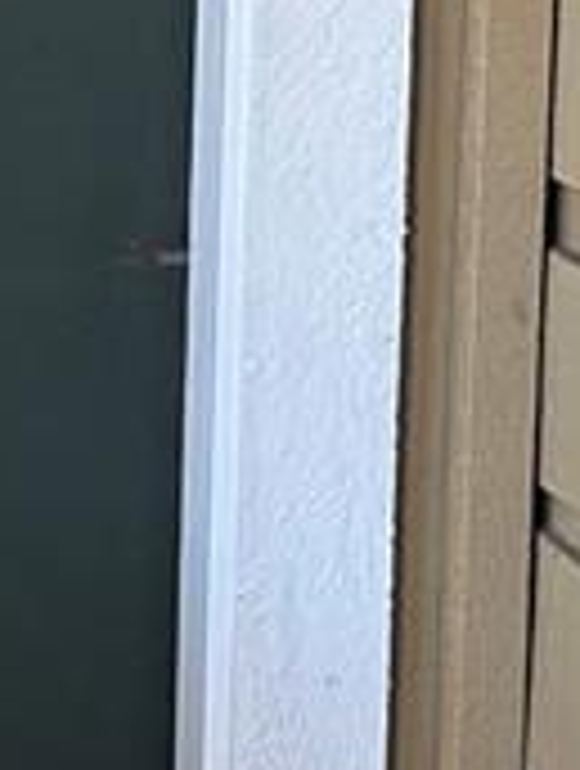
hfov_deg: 8.5
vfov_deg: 11.6
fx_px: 3739
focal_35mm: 168
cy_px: -18
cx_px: -544
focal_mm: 6.86
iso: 250
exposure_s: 1/60
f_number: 1.78
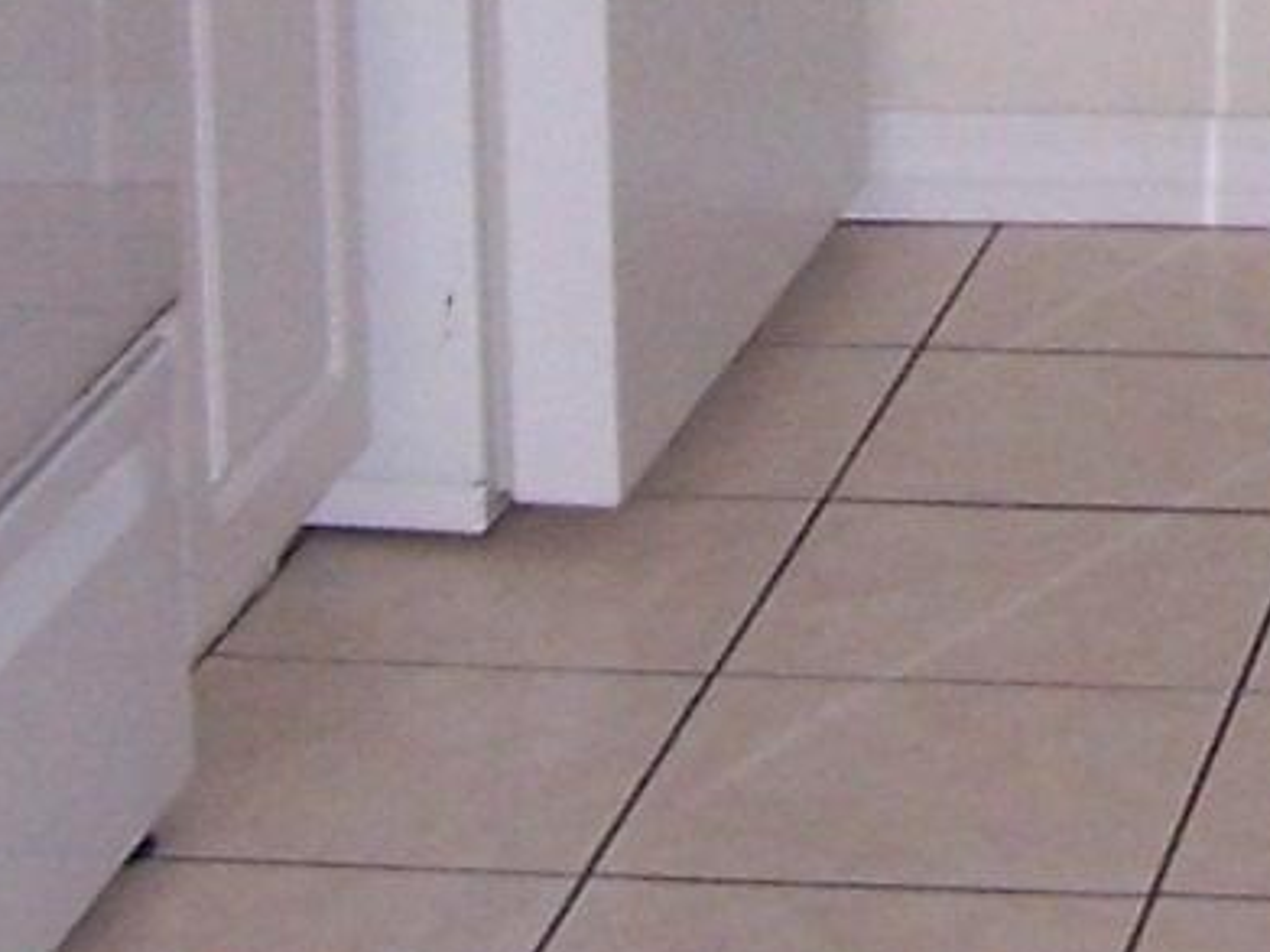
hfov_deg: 10.8
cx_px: 1786
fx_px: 6529
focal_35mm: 178
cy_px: -1238
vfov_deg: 7.8
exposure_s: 1/60
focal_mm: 5.6
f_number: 2.7
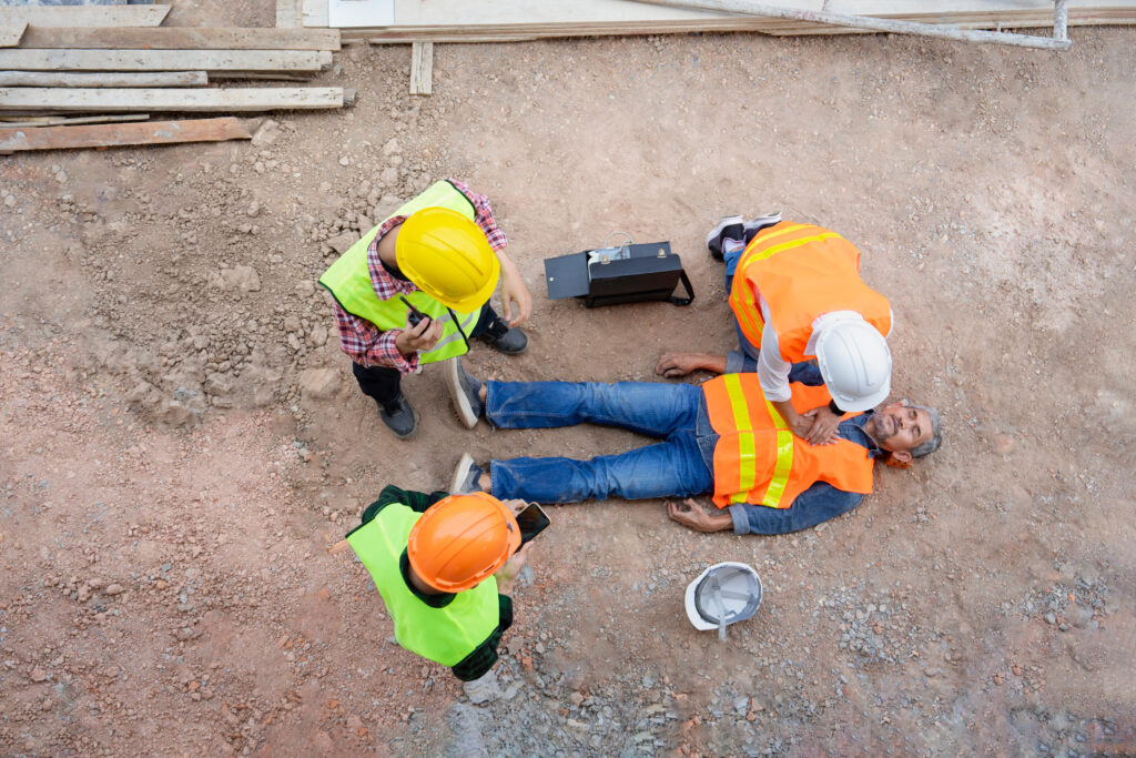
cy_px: 379
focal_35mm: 42
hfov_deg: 46.4
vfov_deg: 31.9
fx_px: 1325
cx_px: 568
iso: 100
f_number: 2.8
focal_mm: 42
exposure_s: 1/320
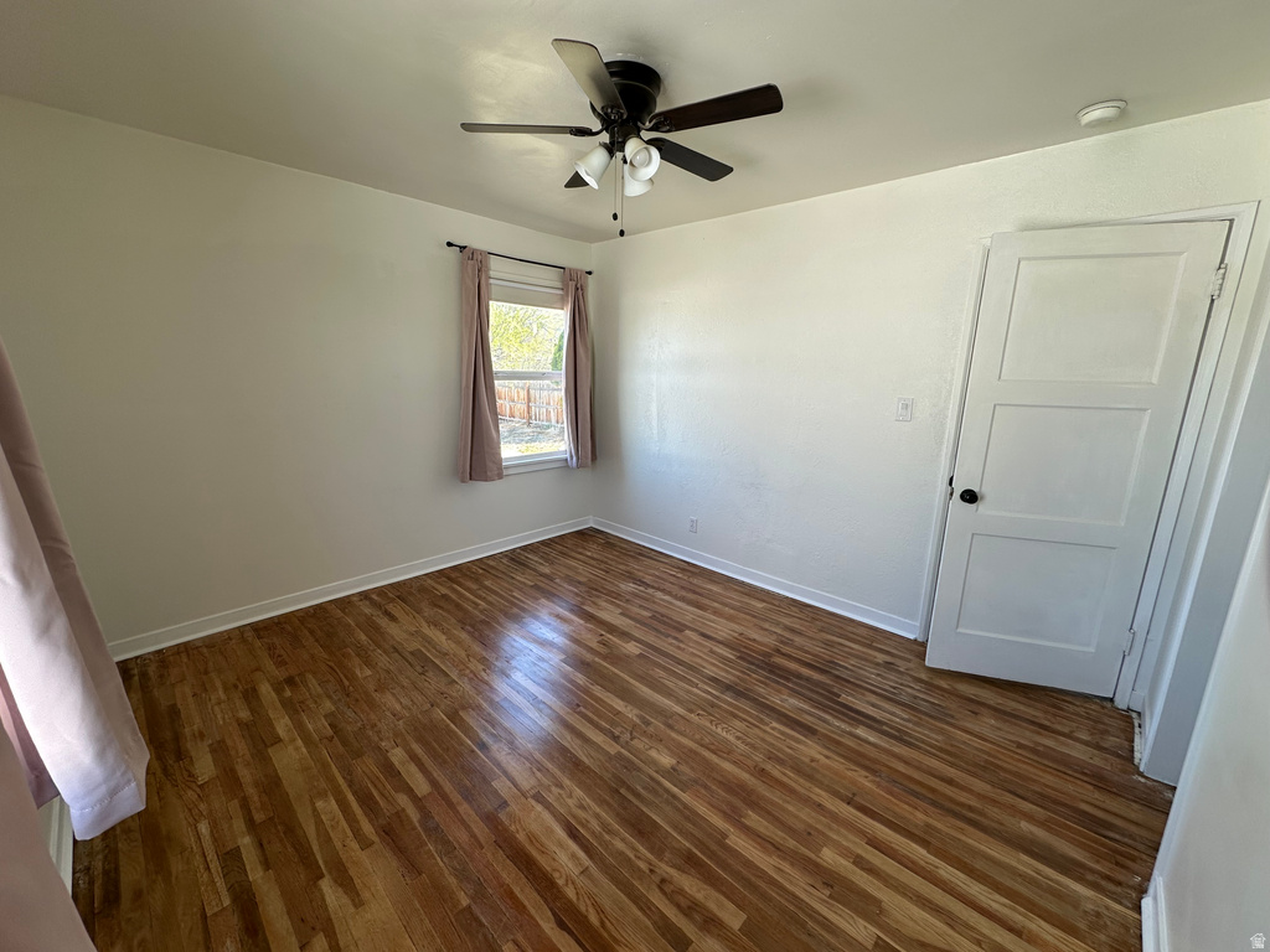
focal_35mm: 14
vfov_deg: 85.7
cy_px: 476
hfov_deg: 102.1
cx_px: 635
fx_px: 514
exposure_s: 1/99
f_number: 2.2
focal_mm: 2.22
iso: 50
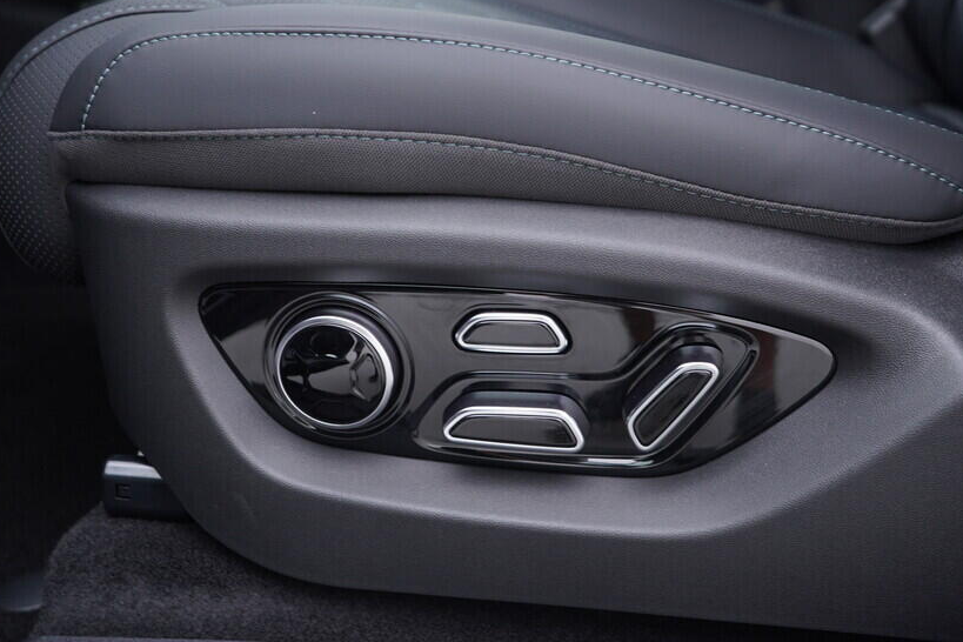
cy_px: 282
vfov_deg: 29.8
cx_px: 472
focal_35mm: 45
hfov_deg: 43.6
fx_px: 1204
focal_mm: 24
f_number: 2.8
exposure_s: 1/40
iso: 200
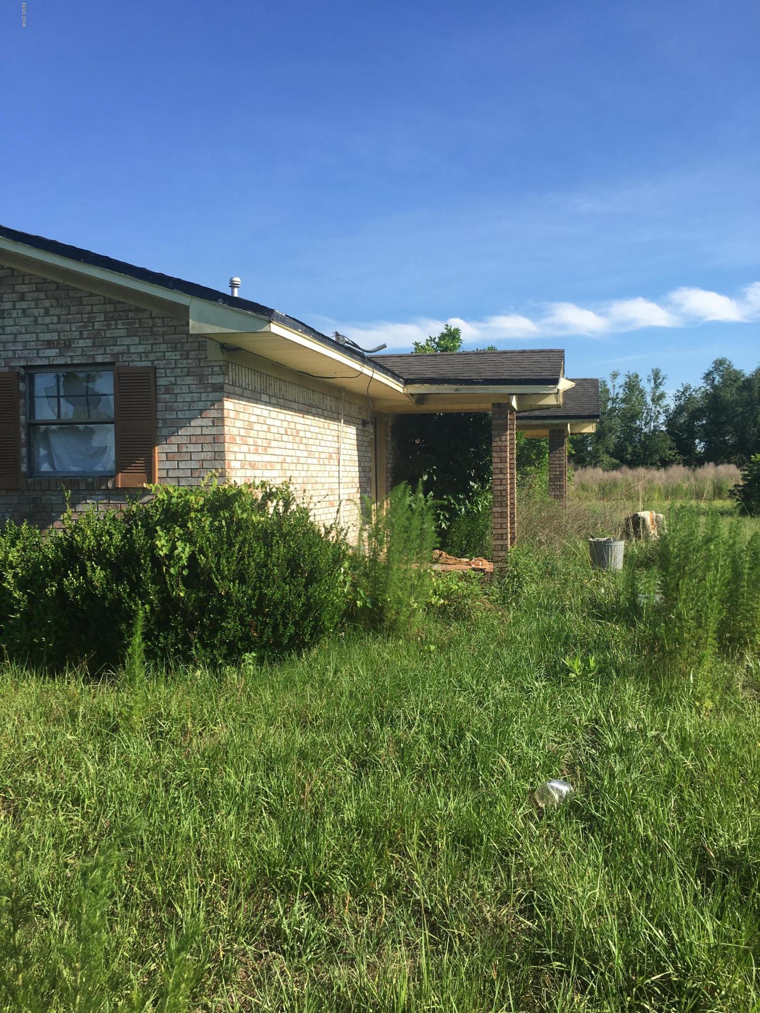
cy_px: 506
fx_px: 849
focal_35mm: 29
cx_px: 380
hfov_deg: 48.2
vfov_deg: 61.7
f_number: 2.2
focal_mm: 4.15
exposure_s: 1/1068
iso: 25
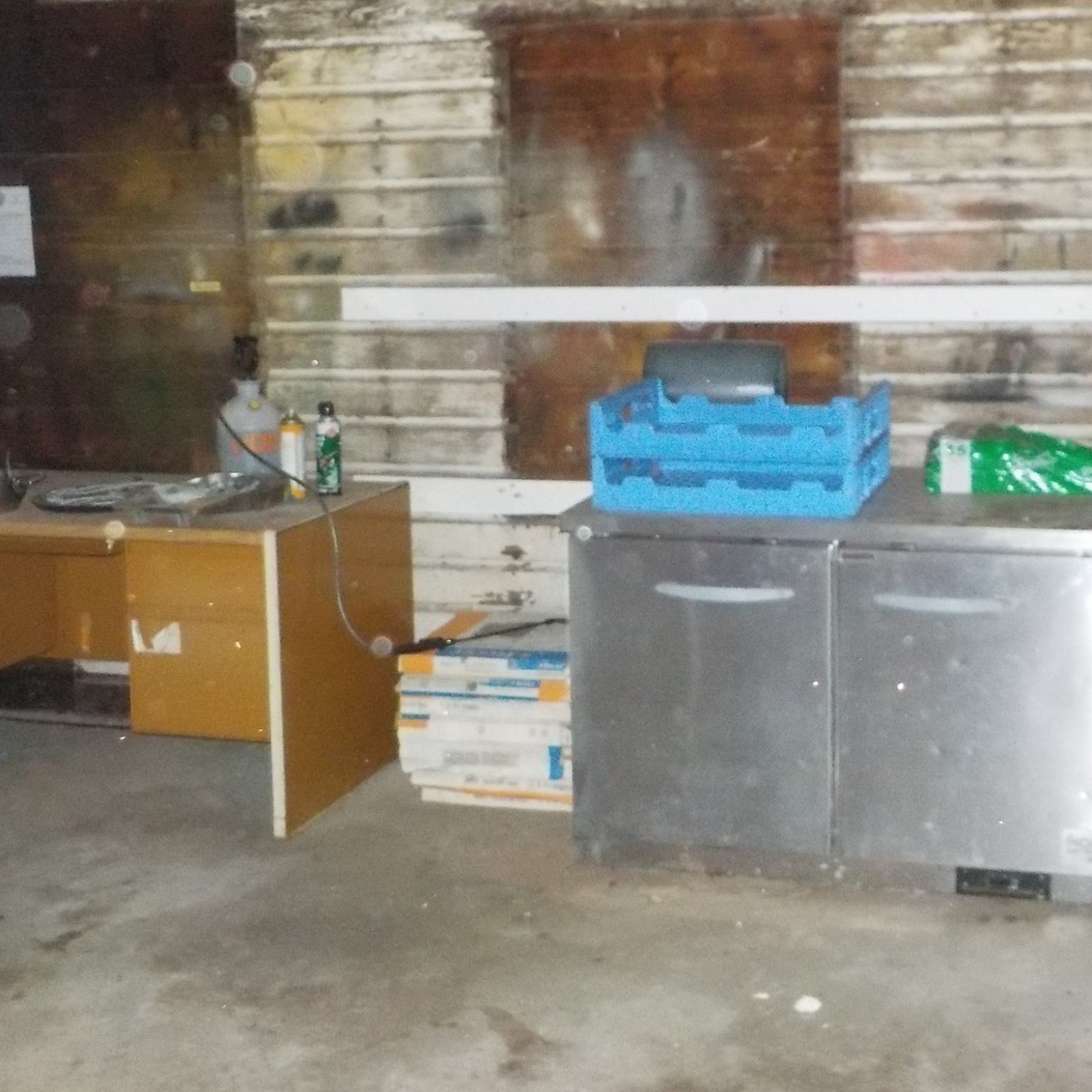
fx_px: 1713
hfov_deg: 35.0
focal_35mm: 48
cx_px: 739
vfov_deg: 35.0
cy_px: 354
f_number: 3.3
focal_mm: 4.1
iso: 800
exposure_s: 1/4
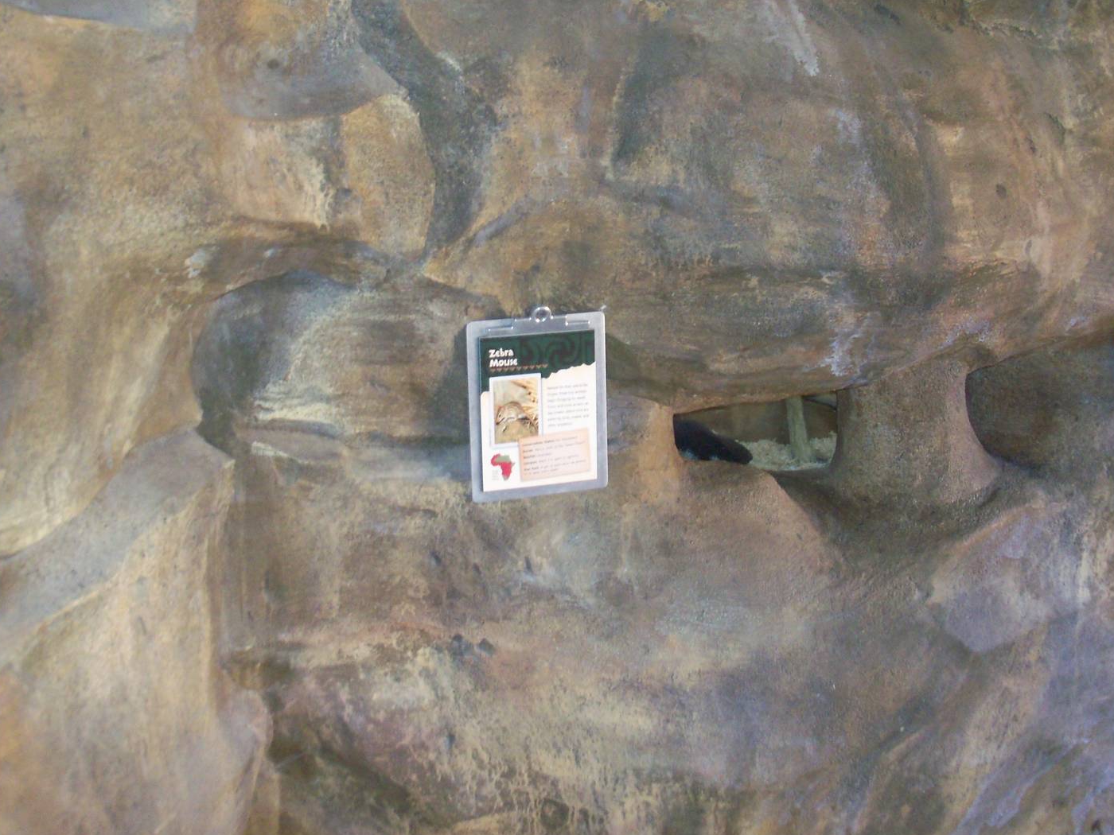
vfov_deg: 35.9
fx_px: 1287
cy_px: 374
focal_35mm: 40
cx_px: 524
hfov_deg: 46.8
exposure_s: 1/30
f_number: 3
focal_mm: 6.3
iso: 200
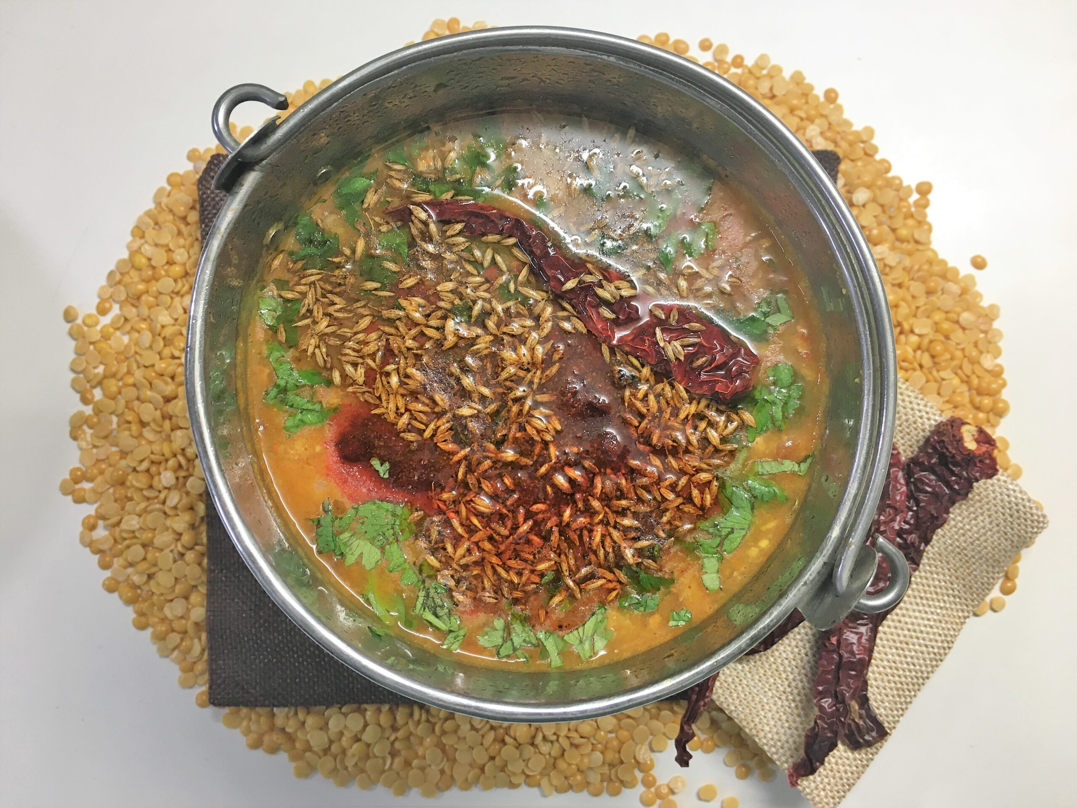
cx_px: 538
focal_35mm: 29
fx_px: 902
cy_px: 404
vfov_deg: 48.2
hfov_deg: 61.7
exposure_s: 1/33
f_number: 2.2
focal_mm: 4.15
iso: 50
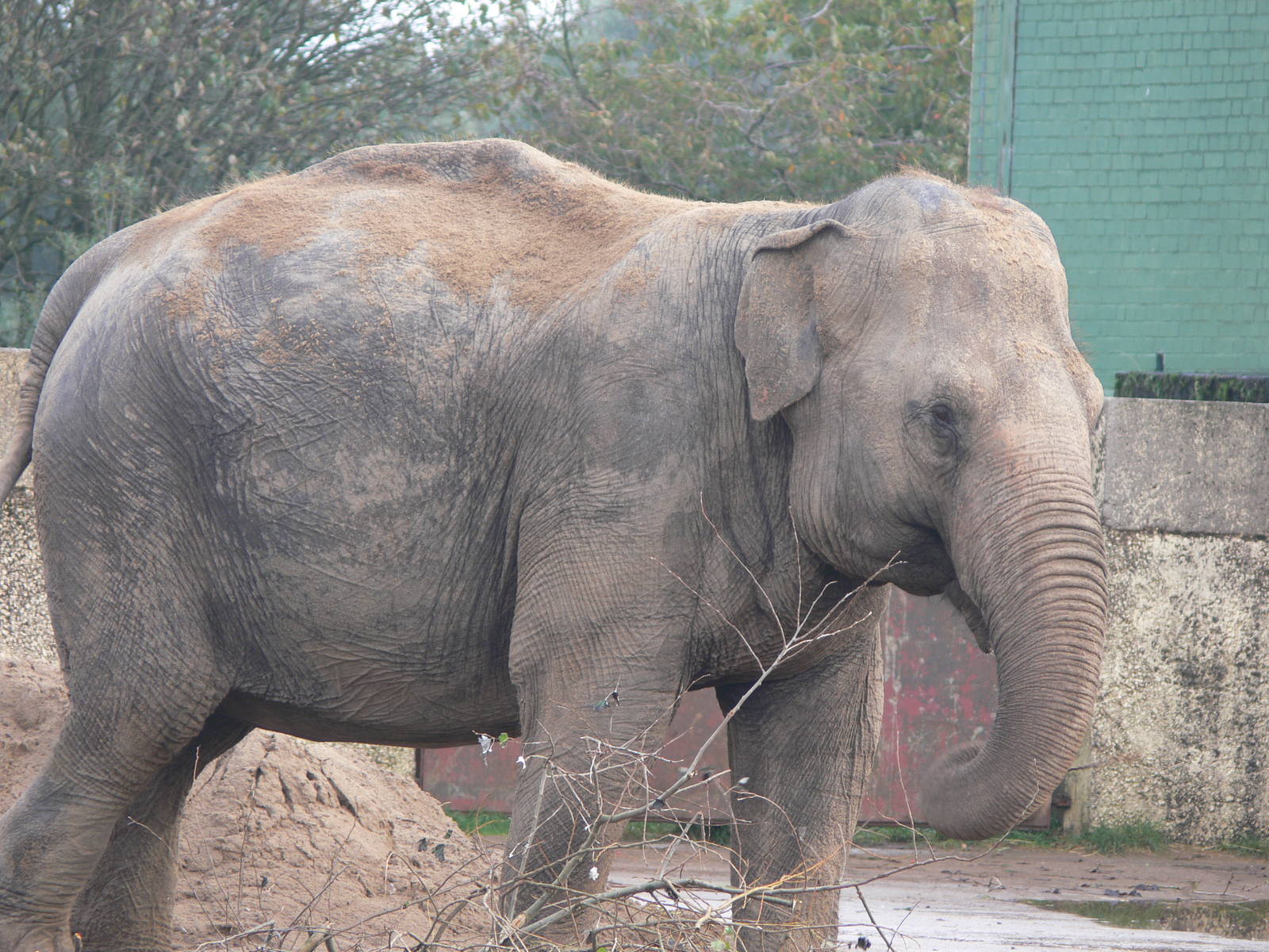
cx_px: 634
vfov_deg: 4.1
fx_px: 13161
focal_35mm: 359
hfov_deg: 5.5
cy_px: 476
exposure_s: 1/100
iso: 80
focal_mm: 75.9
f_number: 4
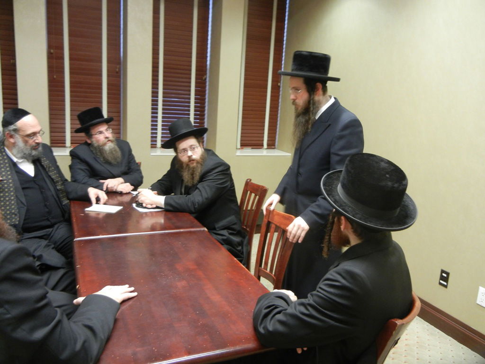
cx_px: 242
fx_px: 420
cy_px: 182
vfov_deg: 46.8
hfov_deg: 60.0
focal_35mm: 30
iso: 400
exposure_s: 1/8.1
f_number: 3.5
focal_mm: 5.4
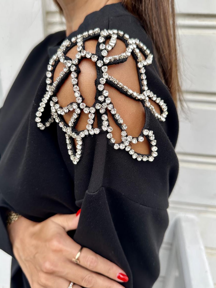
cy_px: 136
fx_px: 225
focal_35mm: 27
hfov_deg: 51.3
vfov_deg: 65.3
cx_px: 100
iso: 64
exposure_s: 1/195
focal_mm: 6.86
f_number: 1.78
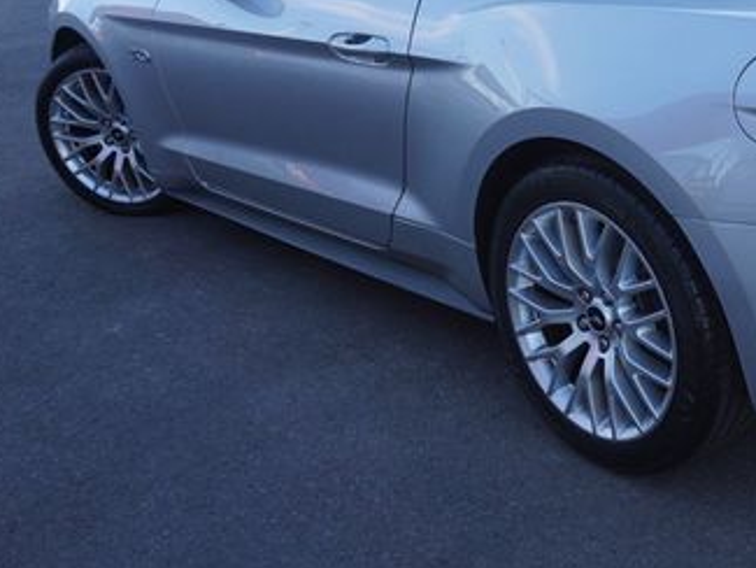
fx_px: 1179
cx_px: 691
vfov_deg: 26.8
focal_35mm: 54
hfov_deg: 33.5
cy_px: 154
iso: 100
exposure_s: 1/80
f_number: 6.3
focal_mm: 19
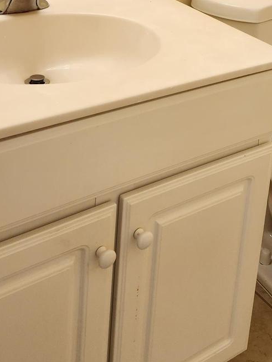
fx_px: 565
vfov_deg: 32.6
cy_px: -1
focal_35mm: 54
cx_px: 166
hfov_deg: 27.0
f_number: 1.8
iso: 160
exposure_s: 1/180
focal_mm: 5.4
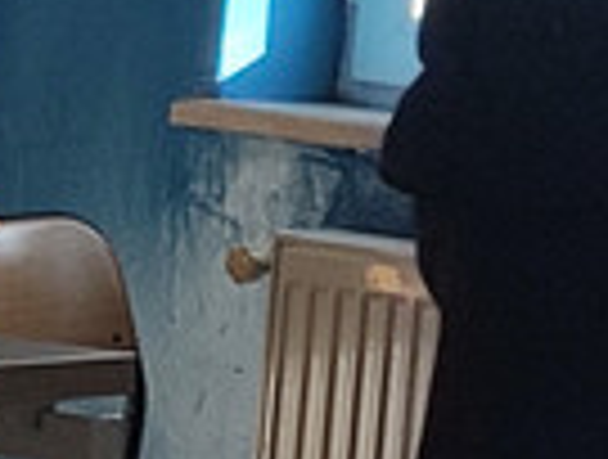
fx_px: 1691
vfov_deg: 13.8
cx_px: 734
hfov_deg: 19.2
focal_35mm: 96
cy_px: -376
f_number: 1.79
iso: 100
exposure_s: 1/216
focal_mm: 4.74
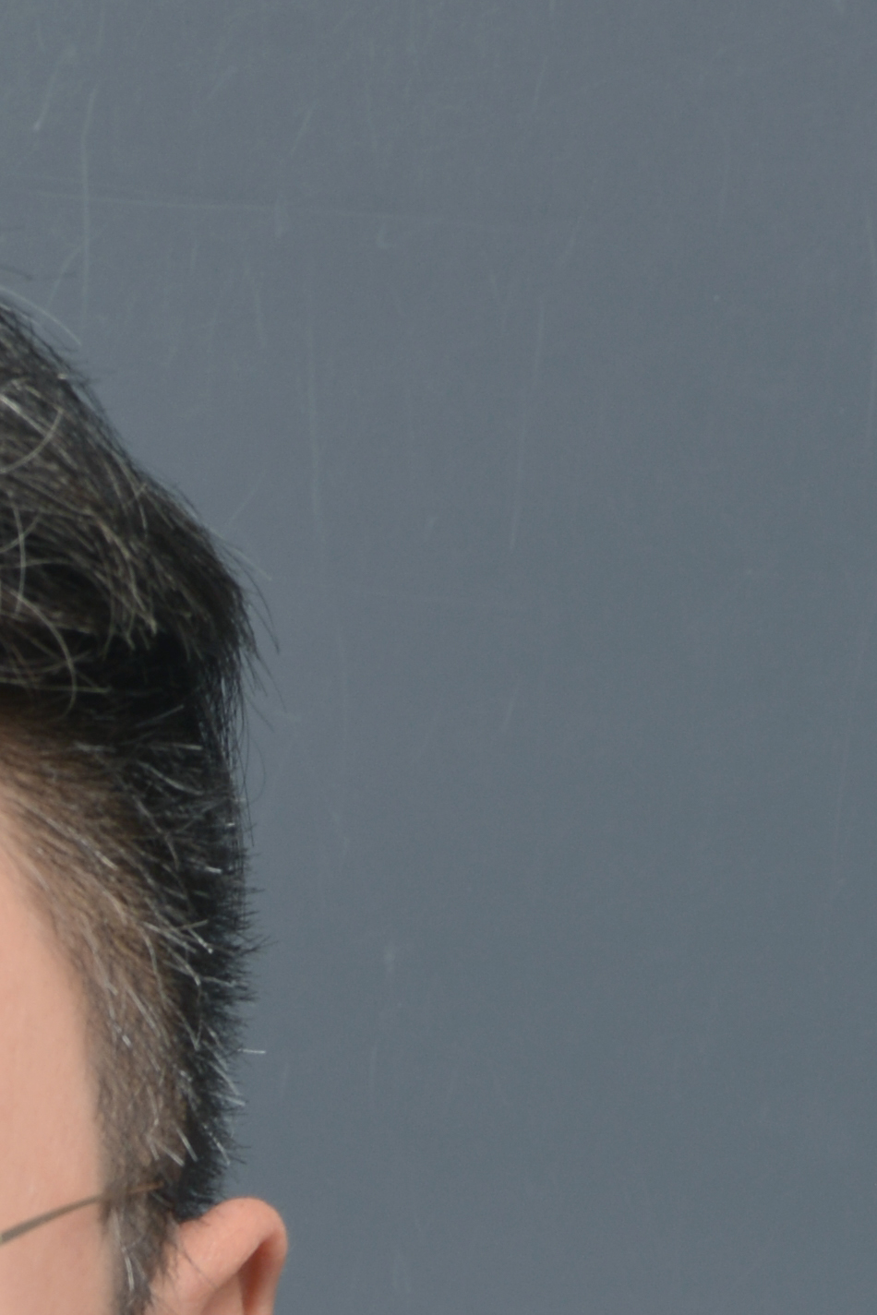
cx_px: -547
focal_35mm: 248
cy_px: 2940
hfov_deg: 5.5
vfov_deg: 7.8
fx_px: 9062
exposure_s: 1/125
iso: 100
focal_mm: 48
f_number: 10
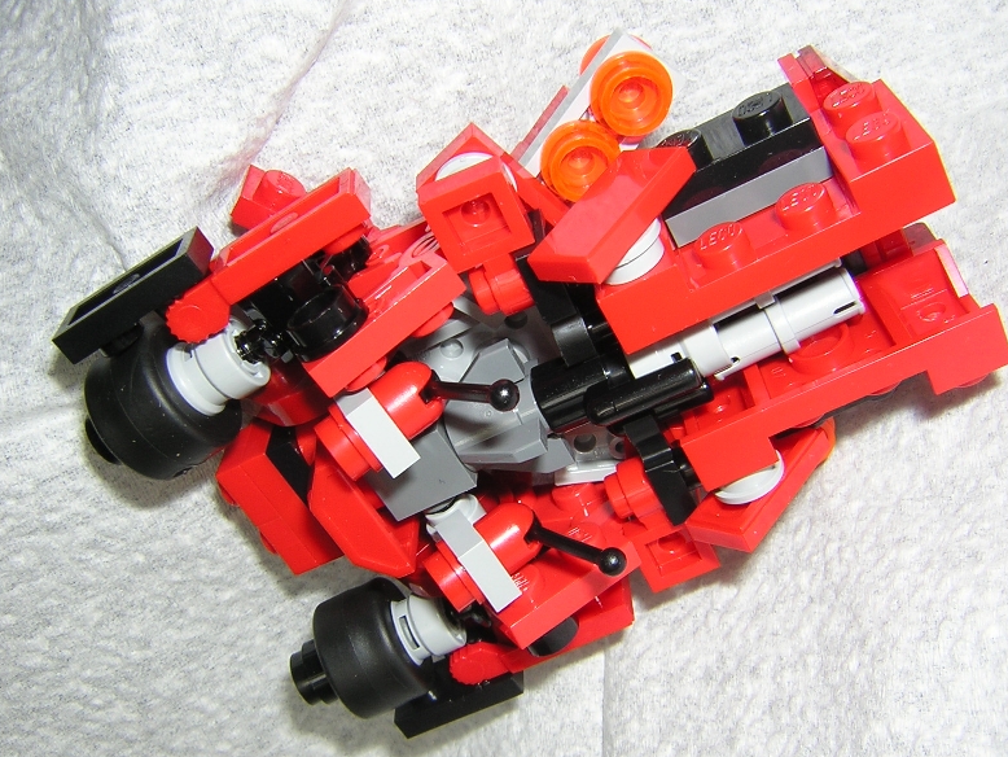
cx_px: 512
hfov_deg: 50.1
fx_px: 1078
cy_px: 380
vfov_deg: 38.7
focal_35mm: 37
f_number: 5.2
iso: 100
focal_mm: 4.7
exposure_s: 1/60.1
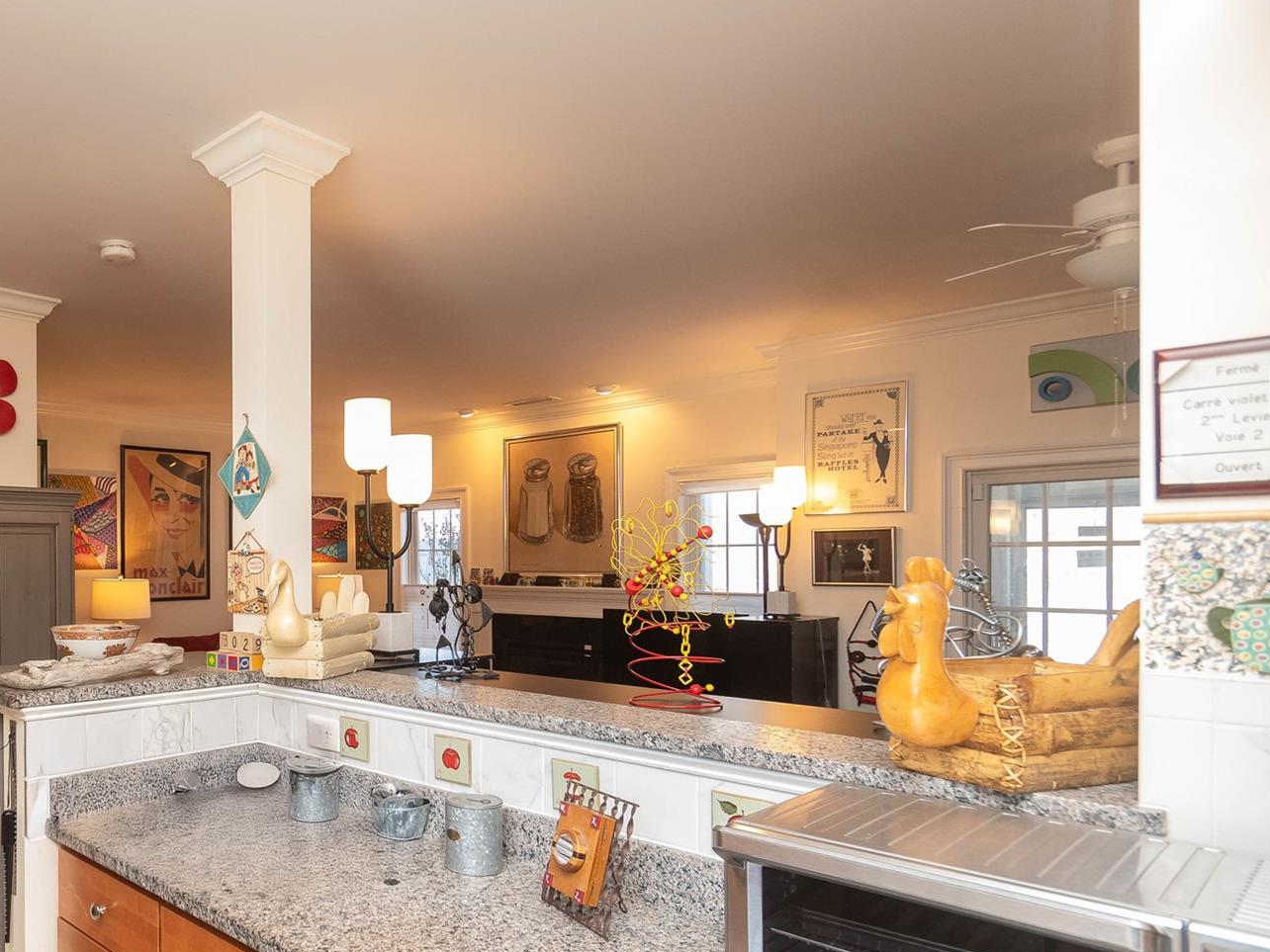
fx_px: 844
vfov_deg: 58.7
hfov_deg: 68.0
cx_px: 284
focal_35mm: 23
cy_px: 540
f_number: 5.6
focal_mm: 10
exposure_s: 1/60
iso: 1000
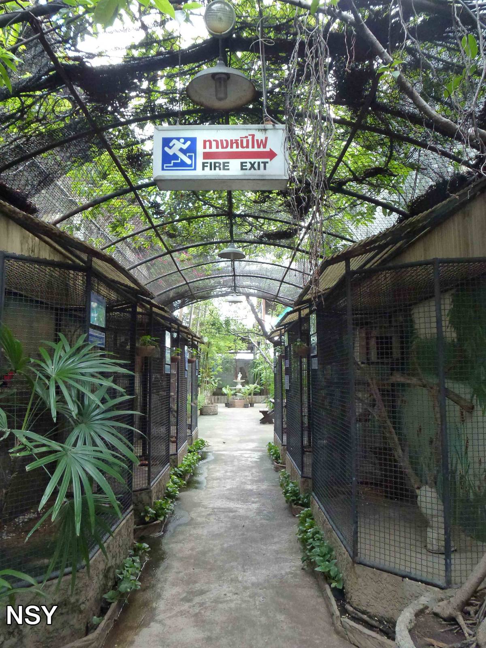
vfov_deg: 71.6
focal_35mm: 24
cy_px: 324
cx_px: 243
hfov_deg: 56.8
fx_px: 449
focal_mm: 4.3
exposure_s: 1/40
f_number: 3.3
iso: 400
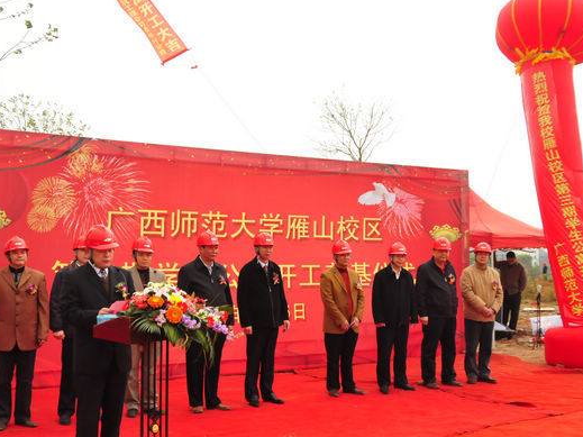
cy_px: 221
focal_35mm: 40
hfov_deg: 46.8
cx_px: 290
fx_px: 674
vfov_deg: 35.9
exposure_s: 1/250
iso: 1600
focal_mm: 24
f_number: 7.1
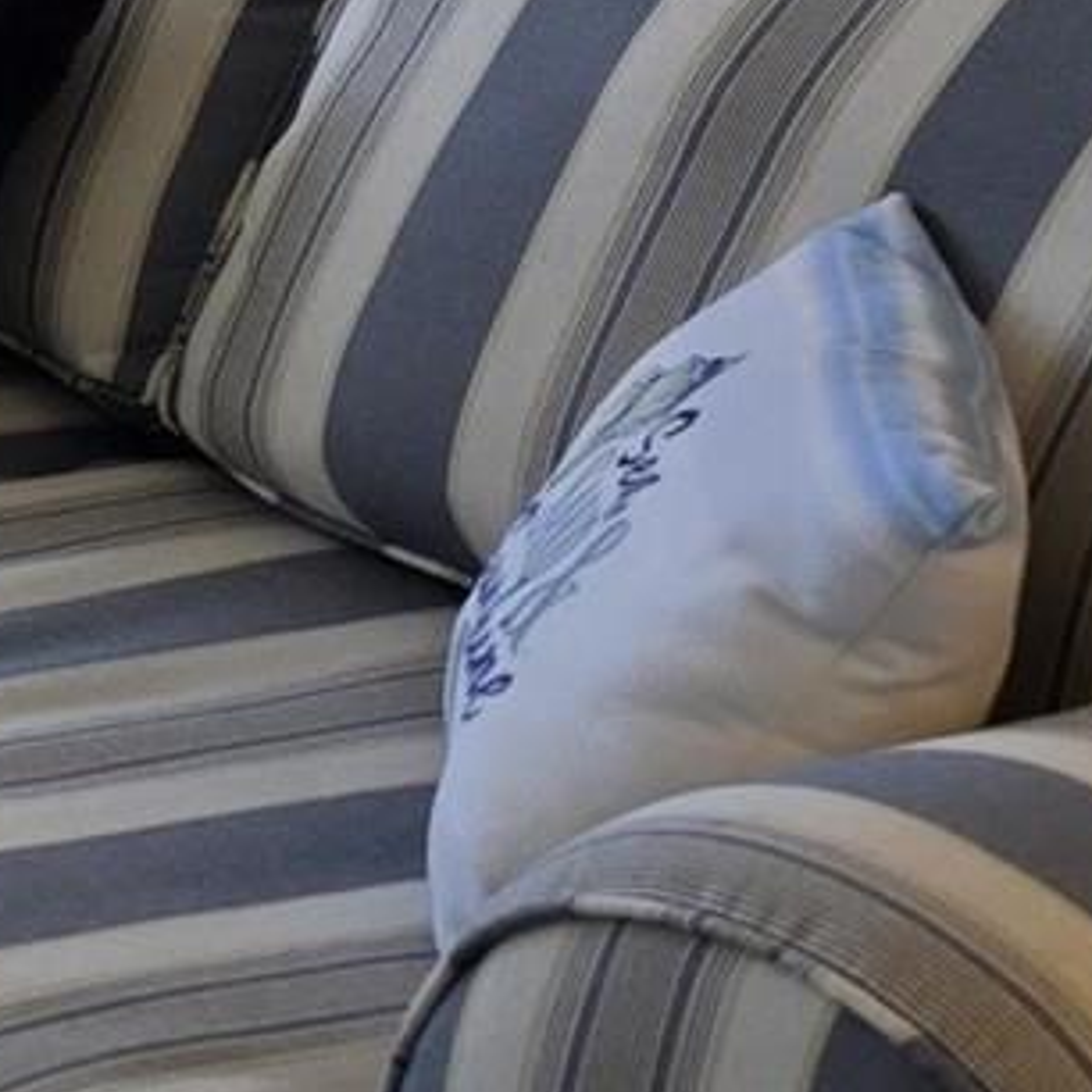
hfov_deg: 10.1
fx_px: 5461
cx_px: -1481
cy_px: -878
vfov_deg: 10.7
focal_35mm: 153
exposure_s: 1/180
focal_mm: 6.3
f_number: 1.7
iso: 80
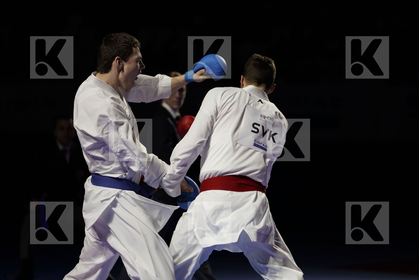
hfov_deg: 14.3
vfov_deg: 9.6
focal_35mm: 143
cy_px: 140
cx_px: 210
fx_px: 1664
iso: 640
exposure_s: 1/1000
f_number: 2.8
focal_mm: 143
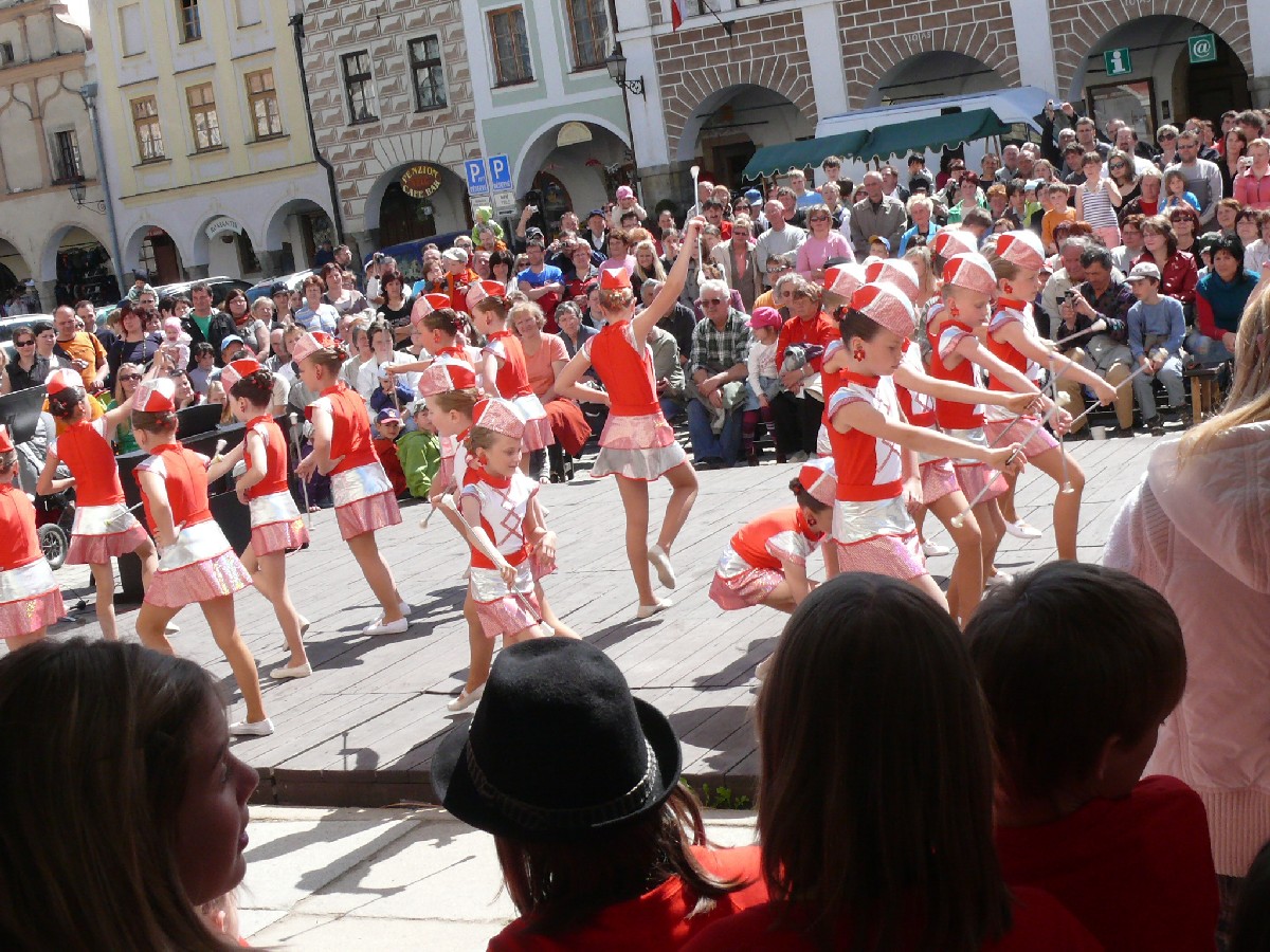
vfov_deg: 26.1
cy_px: 476
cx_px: 635
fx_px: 2055
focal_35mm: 56
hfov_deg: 34.3
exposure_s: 1/400
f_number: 6.3
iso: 200
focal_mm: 9.7
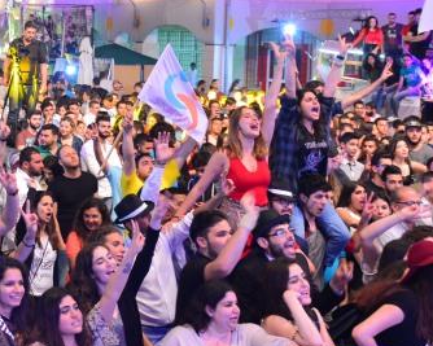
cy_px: 68
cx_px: -22
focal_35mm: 69
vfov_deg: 21.9
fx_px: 884
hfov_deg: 25.8
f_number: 4
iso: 1250
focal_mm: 24
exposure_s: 1/60
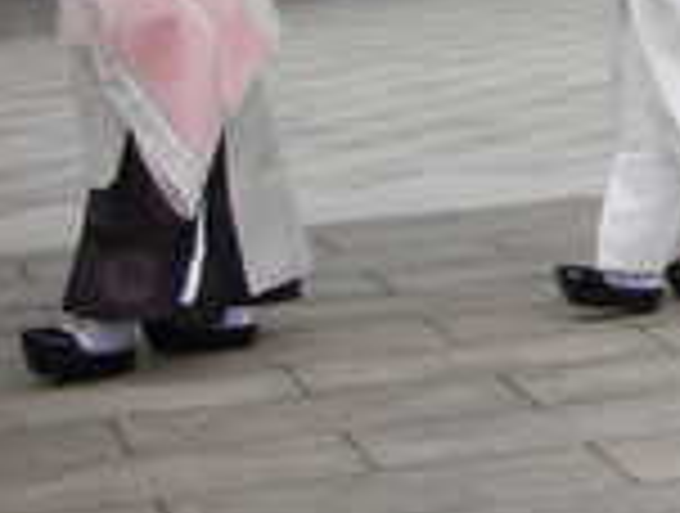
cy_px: -315
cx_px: 1324
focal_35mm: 148
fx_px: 2914
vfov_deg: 9.7
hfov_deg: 12.0
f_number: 3
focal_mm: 5.8
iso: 50
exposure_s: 1/176
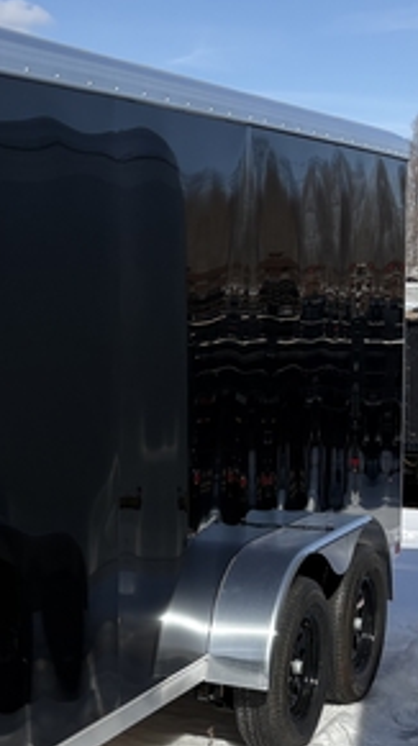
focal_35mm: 78
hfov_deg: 14.4
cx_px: -221
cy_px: 438
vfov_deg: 27.2
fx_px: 1542
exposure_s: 1/6993
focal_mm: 5.96
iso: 50
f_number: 1.6
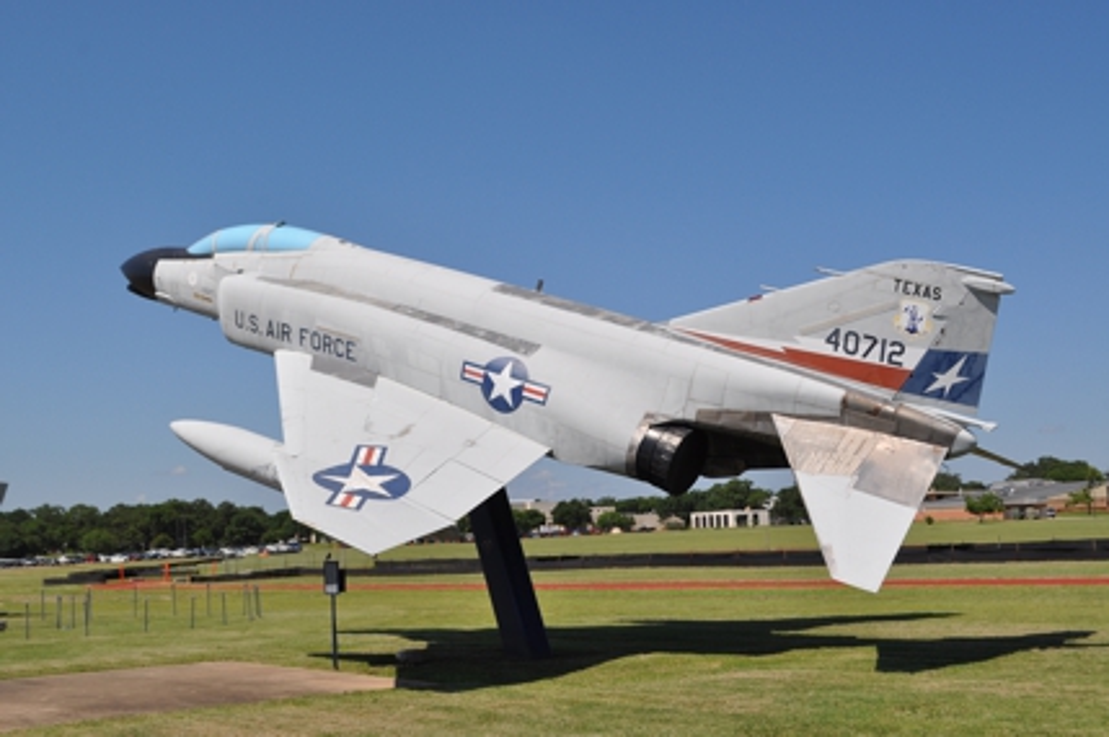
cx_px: 554
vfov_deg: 29.8
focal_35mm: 45
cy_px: 368
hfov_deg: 43.6
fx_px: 1385
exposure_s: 1/500
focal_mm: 30
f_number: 11
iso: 200
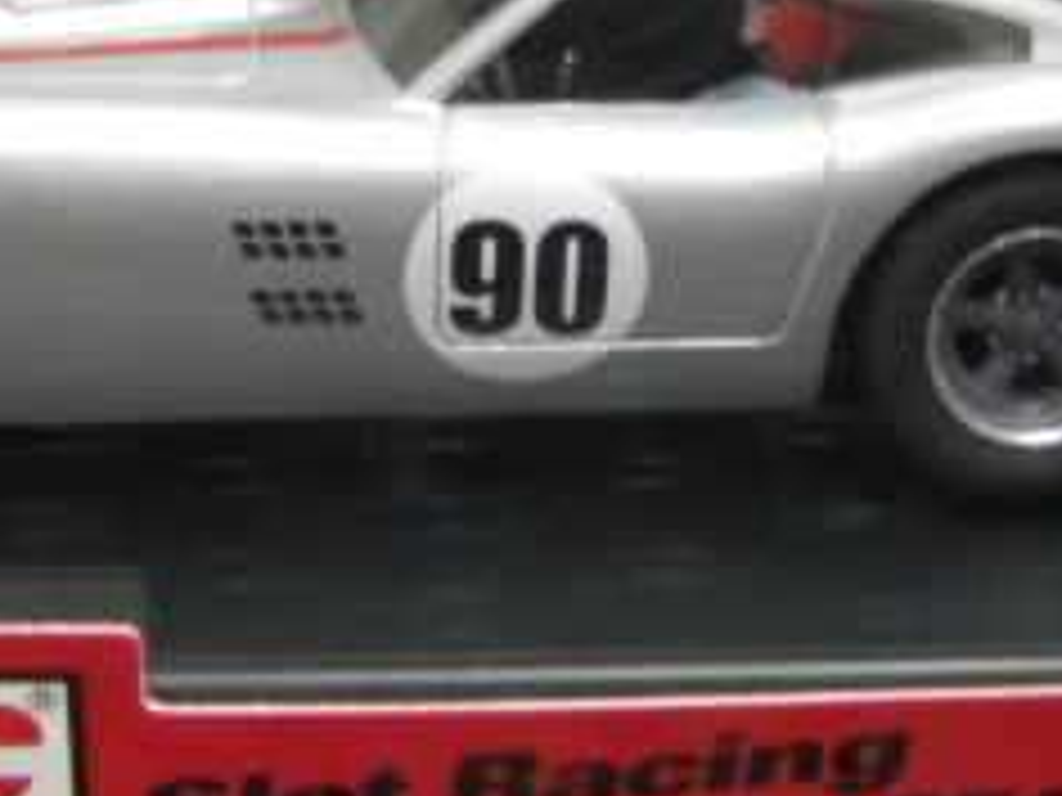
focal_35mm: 103
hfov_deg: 19.0
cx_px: 392
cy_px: 279
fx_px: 3160
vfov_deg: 14.3
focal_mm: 6.3
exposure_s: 1/15
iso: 200
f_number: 3.4
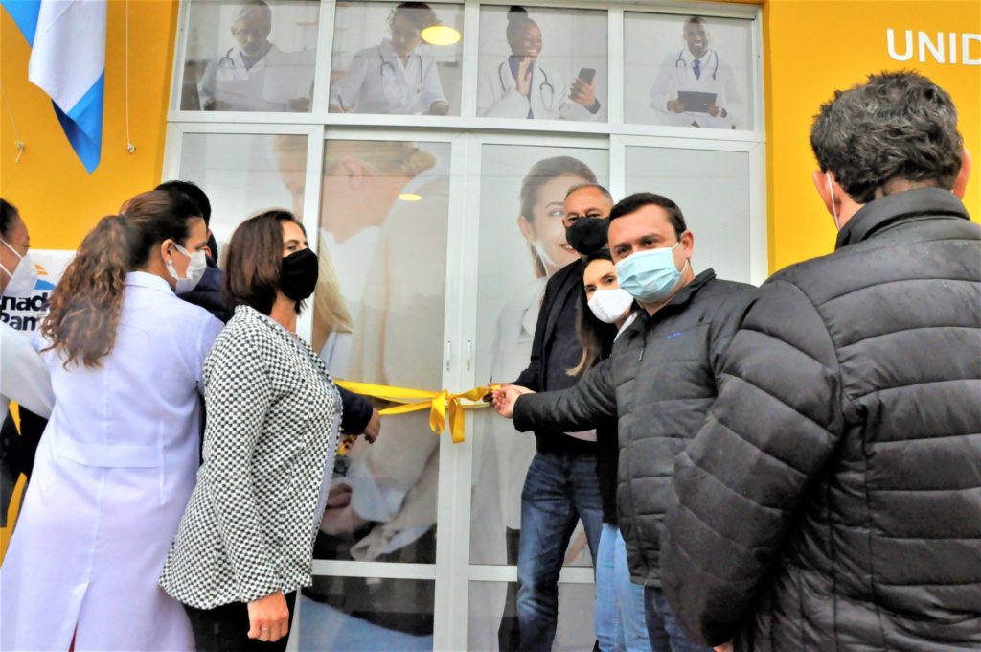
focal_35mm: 60
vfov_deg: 22.6
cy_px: 326
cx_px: 490
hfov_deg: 33.4
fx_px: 1633
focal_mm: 40
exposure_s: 1/800
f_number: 14
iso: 2500
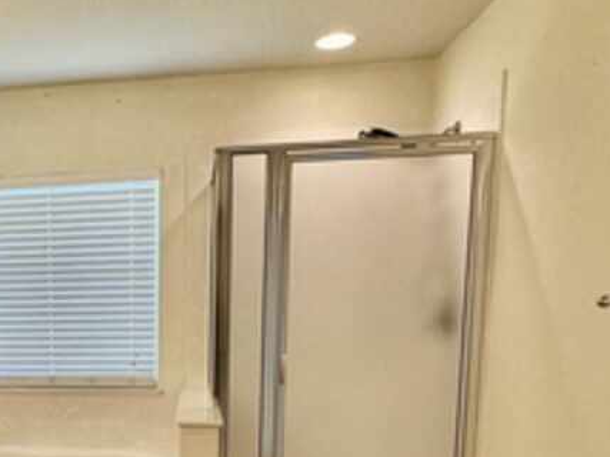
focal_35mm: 42
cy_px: 406
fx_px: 740
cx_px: 33
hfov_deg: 40.5
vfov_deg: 32.7
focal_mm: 2.22
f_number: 2.2
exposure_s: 1/120
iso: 160
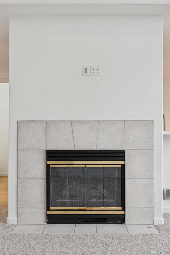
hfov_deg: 32.6
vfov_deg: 47.4
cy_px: 128
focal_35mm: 41
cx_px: 85
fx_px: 290
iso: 400
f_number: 9
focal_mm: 41
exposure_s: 1/25
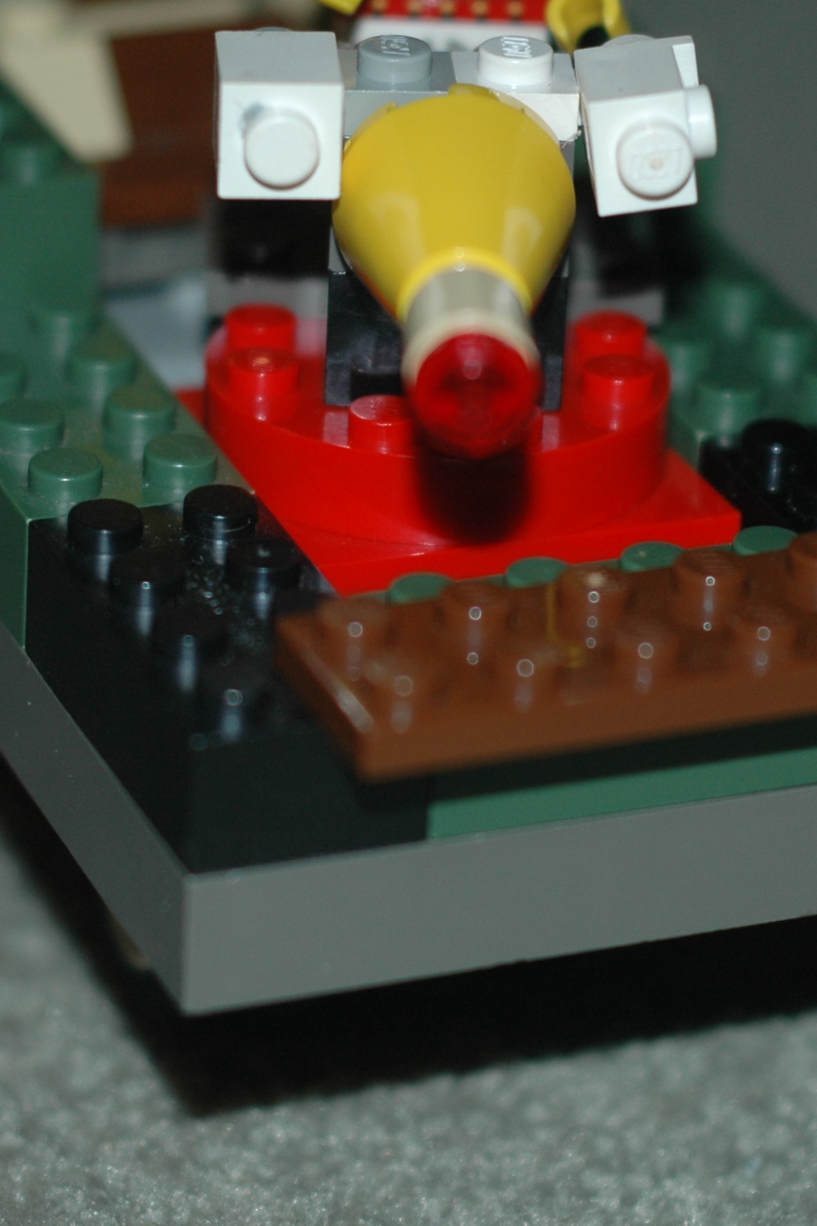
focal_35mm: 142
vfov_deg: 14.4
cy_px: 508
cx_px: 449
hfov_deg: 9.7
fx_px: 4834
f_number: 3.2
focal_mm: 50
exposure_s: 1/60
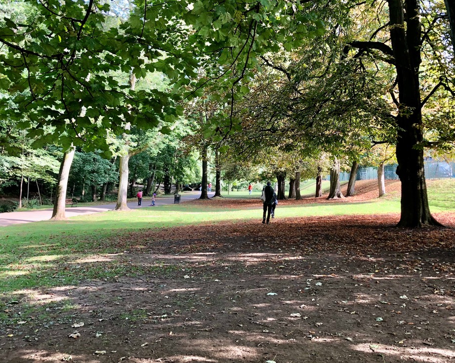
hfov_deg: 47.6
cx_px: 281
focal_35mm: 38
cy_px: 143
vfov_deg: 39.0
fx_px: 512
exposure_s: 1/120
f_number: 1.8
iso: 64
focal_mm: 3.99
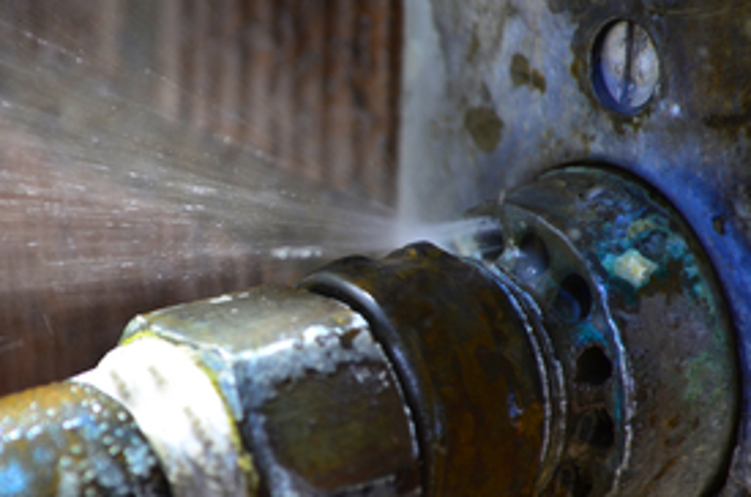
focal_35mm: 128
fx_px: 2659
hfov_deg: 16.0
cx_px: 249
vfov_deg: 10.7
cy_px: 333
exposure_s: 1/250
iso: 200
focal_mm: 55
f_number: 6.3
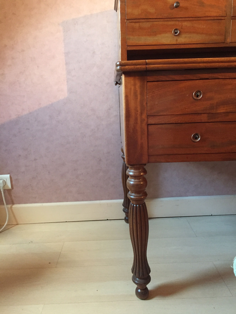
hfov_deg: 48.2
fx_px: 264
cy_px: 157
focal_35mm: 29
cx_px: 118
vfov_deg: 61.7
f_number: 2.2
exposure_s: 1/25
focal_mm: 4.15
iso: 250
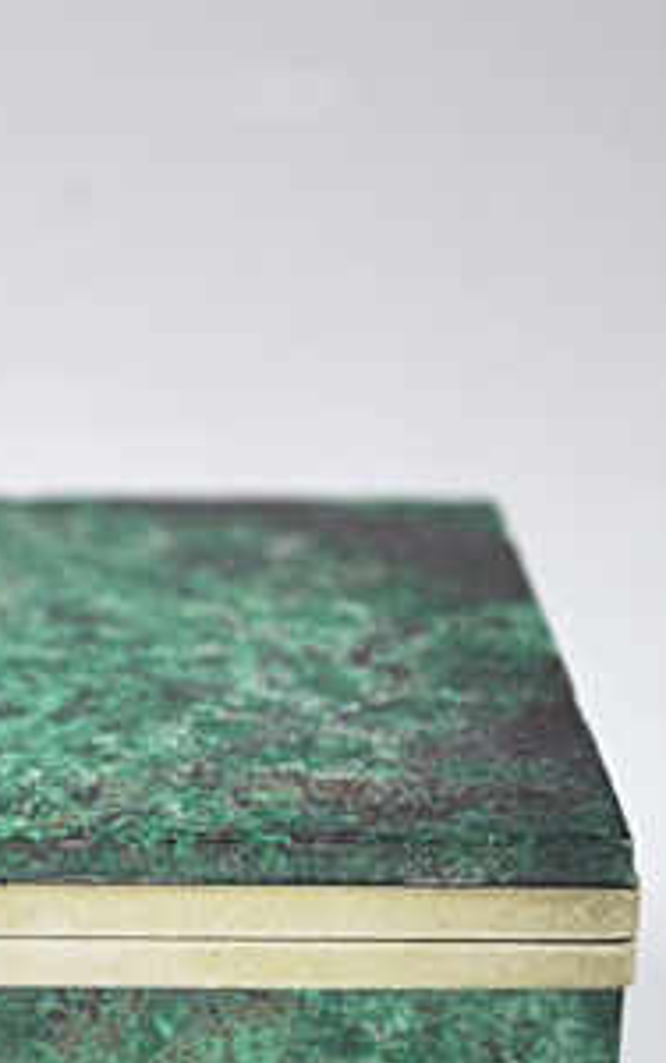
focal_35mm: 185
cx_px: -283
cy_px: 788
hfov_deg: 7.0
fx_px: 5362
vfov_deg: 11.3
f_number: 5.6
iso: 400
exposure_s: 1/50
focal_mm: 52
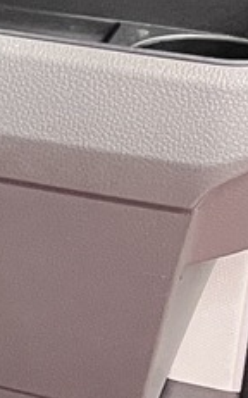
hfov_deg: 6.1
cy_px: -65
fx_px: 1864
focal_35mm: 172
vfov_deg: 11.9
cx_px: -794
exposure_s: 1/60
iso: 400
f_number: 1.6
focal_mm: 5.1
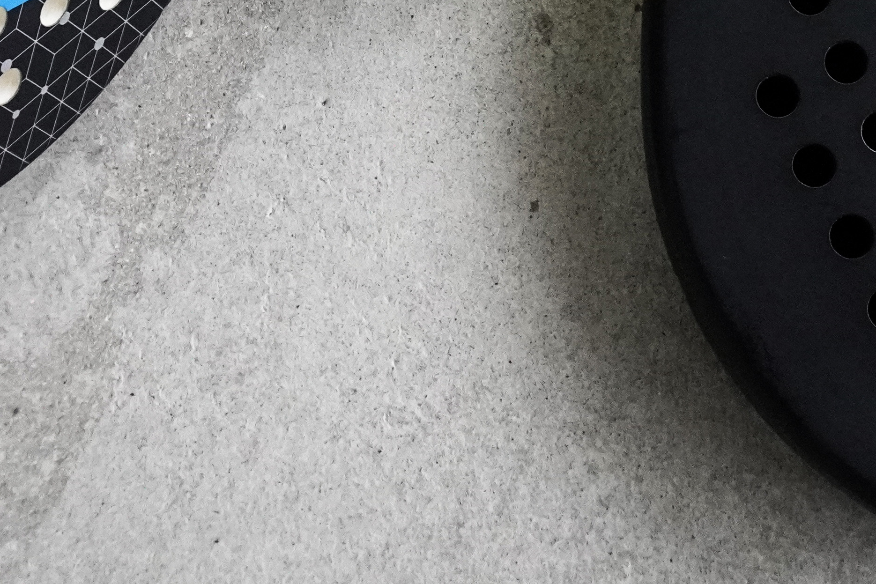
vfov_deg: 16.8
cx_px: 439
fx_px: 1874
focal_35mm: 77
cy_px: -162
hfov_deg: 26.3
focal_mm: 16
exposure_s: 1/160
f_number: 3.5
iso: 2500
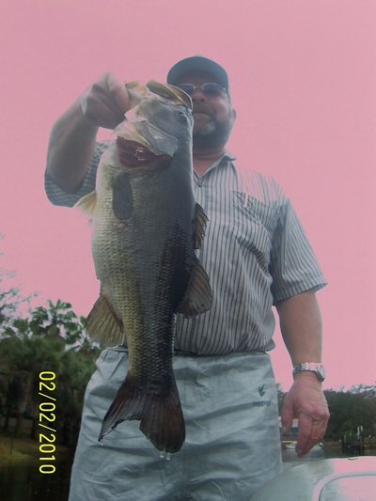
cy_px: 250
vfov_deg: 50.1
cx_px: 188
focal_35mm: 37
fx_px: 536
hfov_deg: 38.7
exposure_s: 1/90
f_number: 2.8
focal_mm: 5.6
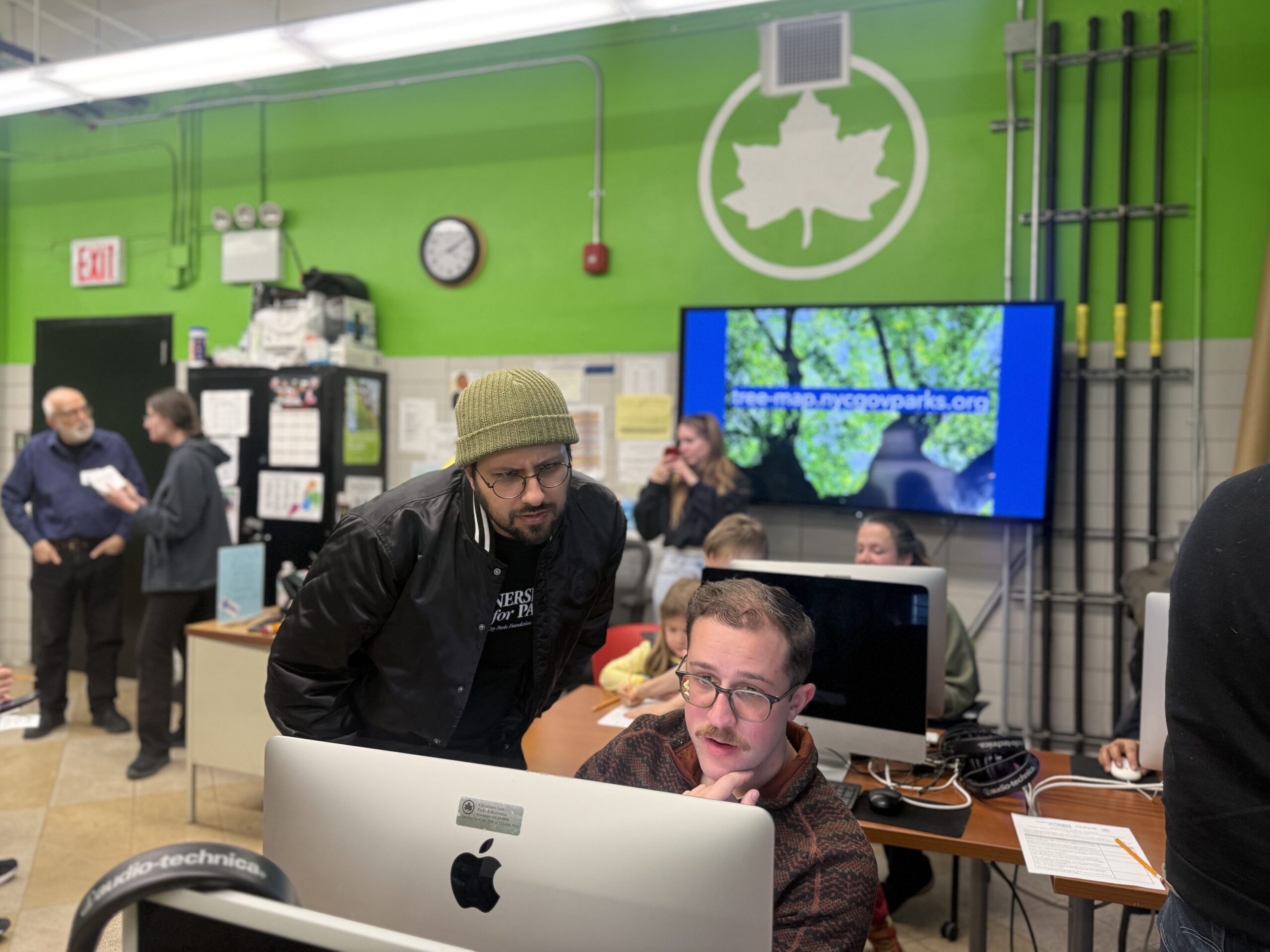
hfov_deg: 71.6
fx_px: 881
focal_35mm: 24
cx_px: 635
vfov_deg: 56.8
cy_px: 476
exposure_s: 1/72
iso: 200
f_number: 1.78
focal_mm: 6.76
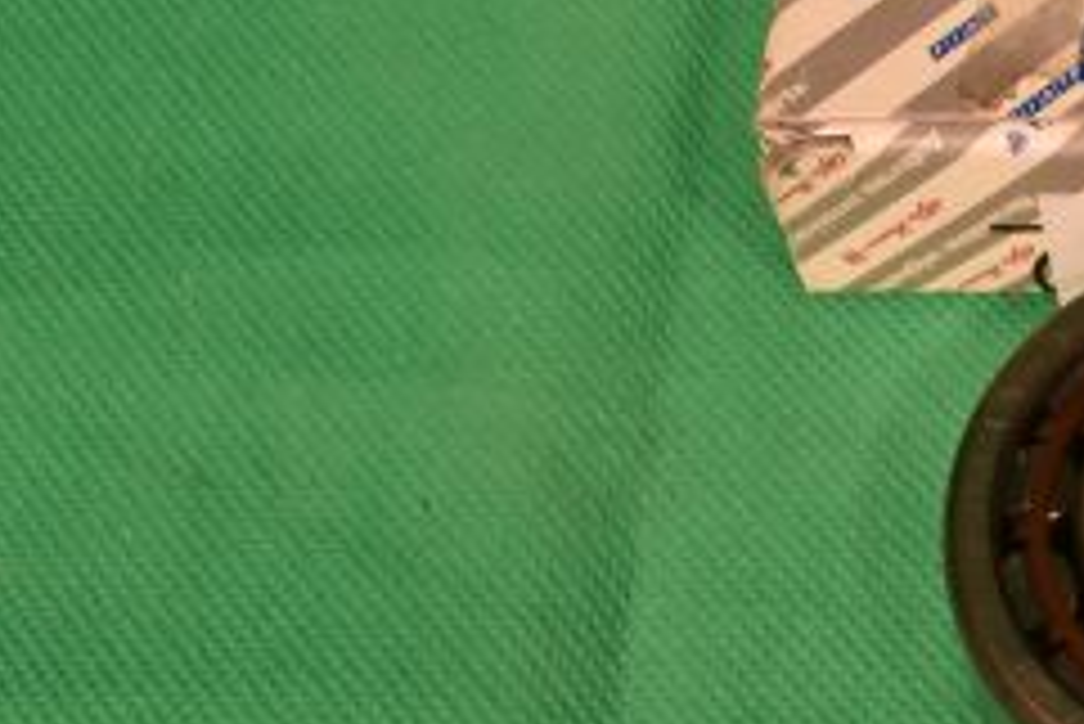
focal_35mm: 97
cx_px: 1336
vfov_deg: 14.1
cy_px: 162
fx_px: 2922
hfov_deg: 19.6
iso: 640
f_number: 20
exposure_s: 1/40
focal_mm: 26
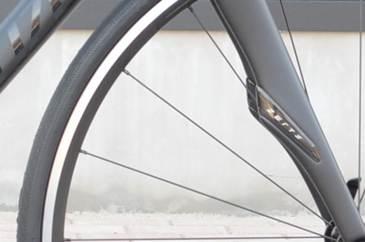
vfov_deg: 5.5
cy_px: 35
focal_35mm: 248
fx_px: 2513
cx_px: -131
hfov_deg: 8.2
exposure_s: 1/160
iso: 640
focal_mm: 35
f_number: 6.3
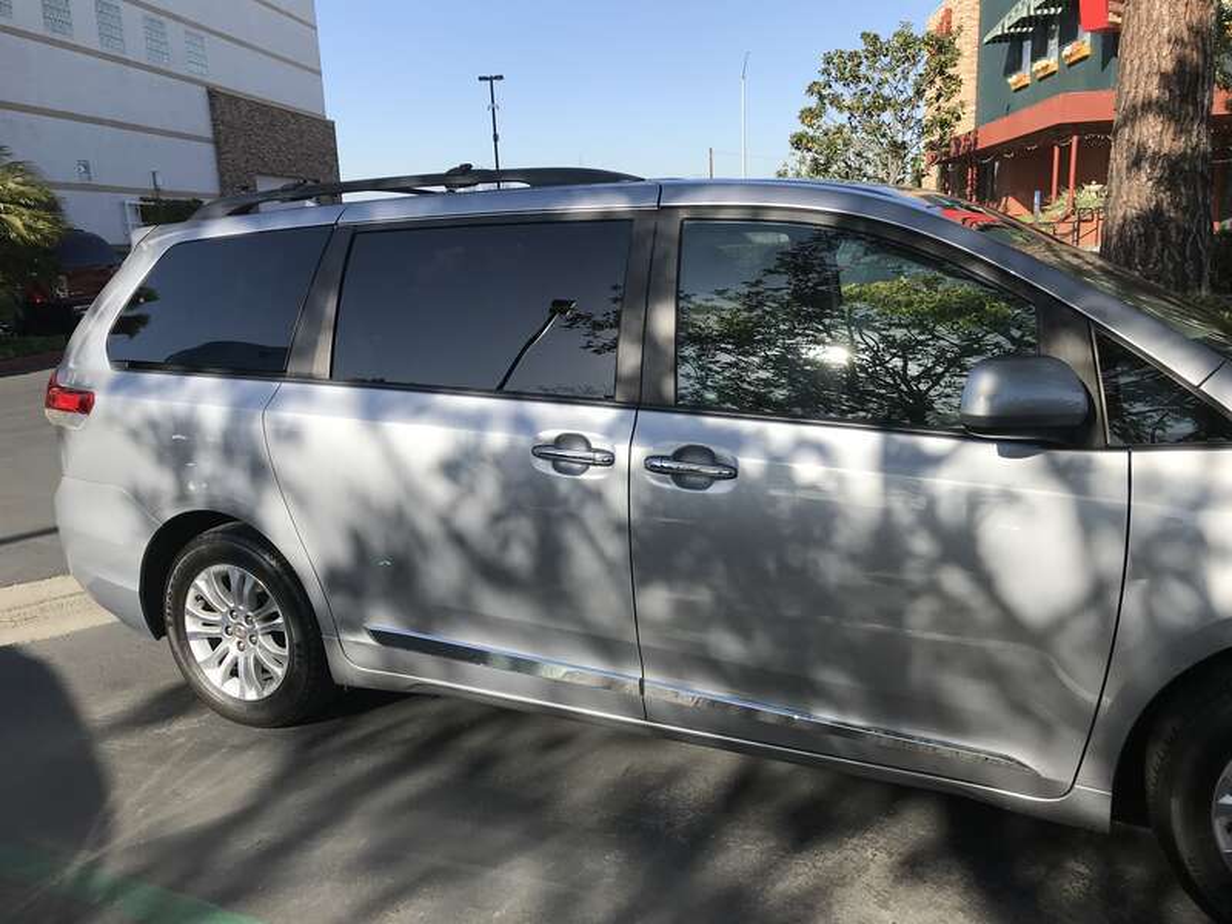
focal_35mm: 28
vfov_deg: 49.7
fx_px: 997
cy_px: 462
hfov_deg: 63.4
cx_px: 616
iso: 20
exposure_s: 1/1597
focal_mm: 3.99
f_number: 1.8
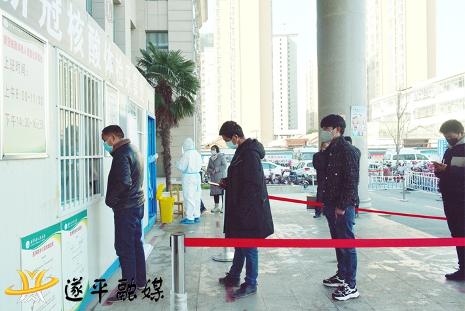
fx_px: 401
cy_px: 156
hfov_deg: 60.3
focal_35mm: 31
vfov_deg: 42.4
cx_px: 232
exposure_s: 1/500
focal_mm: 31
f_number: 11
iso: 280
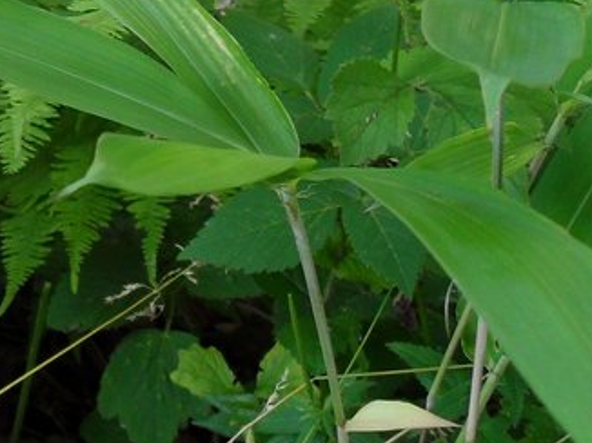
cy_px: 120
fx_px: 1880
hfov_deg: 16.3
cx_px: -298
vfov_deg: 13.4
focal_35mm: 110
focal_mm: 6.2
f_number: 2.8
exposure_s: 1/45
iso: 100
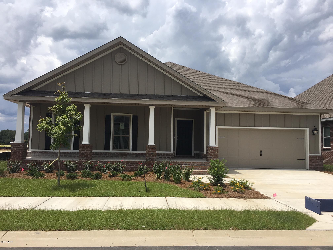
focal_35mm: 29
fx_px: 279
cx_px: 166
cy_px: 125
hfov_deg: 61.7
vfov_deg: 48.2
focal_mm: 4.15
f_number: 2.2
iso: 25
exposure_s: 1/2849
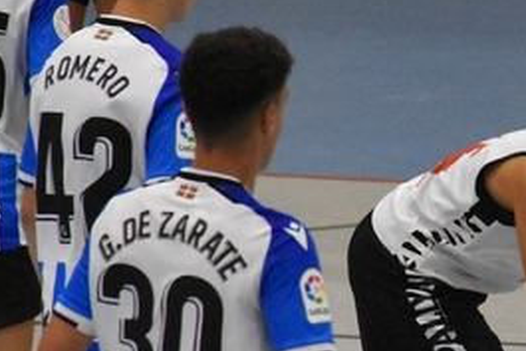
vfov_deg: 1.9
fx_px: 10423
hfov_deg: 2.9
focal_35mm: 713
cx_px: 566
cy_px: 238
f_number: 5.6
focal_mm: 140
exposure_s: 1/500
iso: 10000
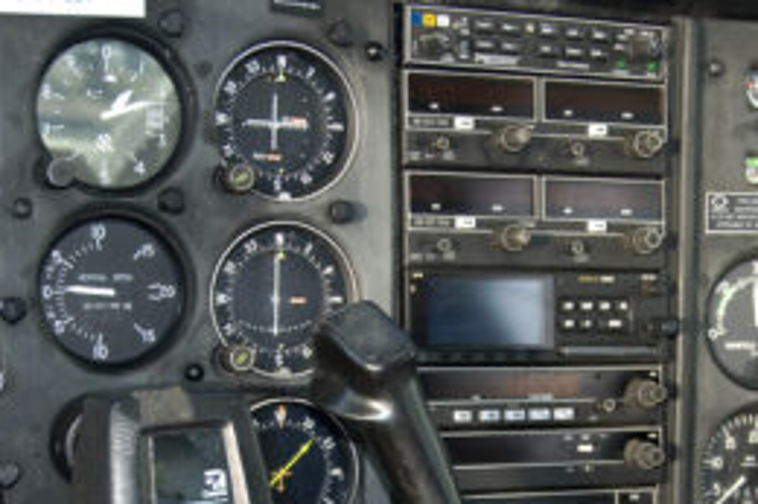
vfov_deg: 14.6
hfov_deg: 21.9
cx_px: 472
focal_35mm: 93
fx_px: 1957
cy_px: 436
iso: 100
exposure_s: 1/60
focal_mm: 32
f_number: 4.2
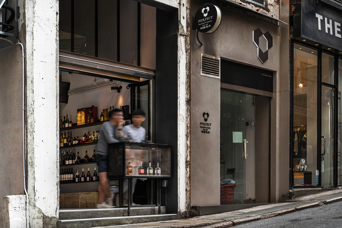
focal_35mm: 60
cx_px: 171
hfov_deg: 33.4
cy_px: 114
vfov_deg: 22.6
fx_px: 570
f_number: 8
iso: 125
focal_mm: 60
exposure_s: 1/100
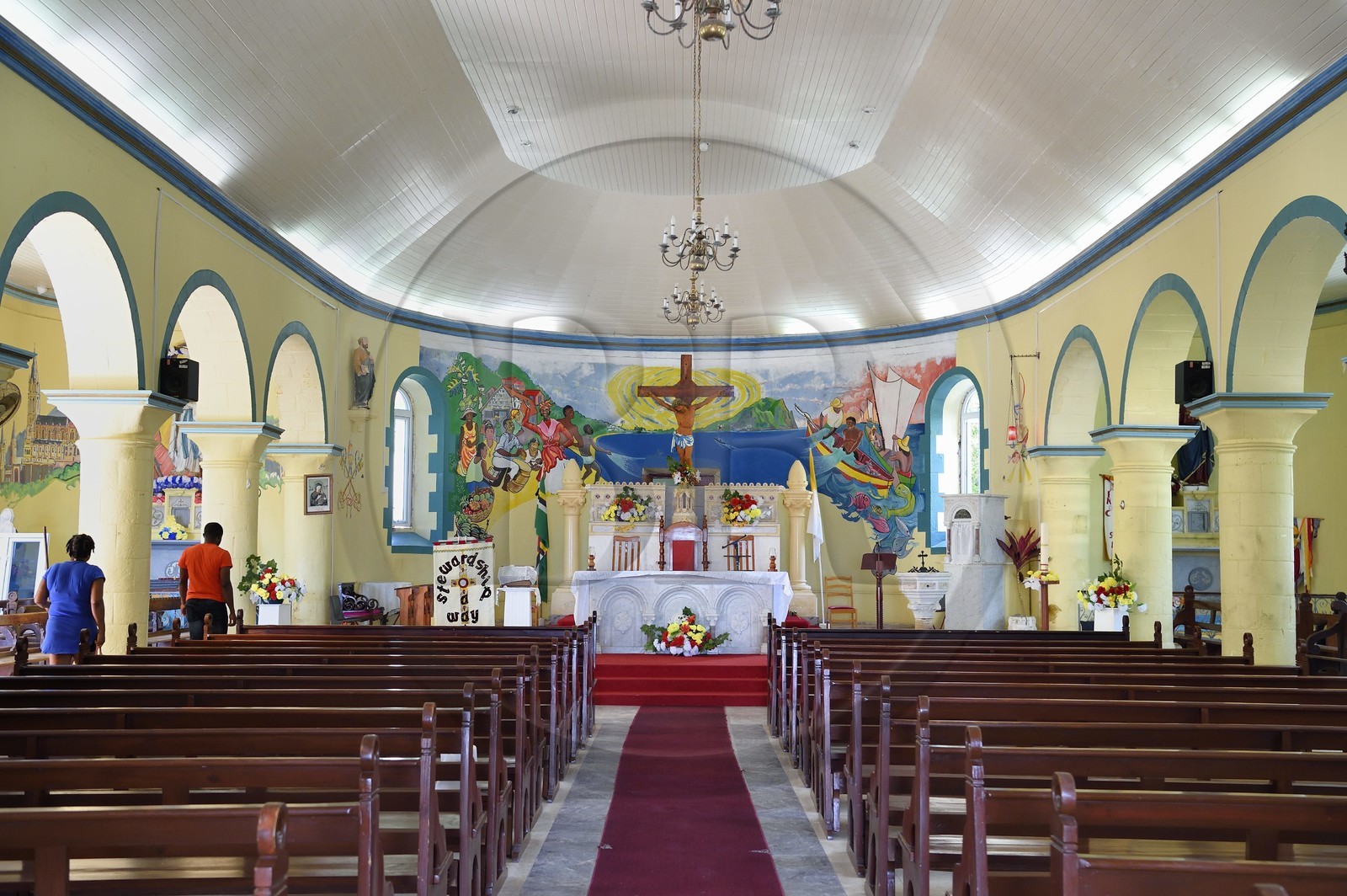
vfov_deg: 33.3
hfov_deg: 48.5
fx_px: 1495
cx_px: 674
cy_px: 448
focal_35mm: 40
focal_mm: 40
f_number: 6.3
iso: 1600
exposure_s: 1/60
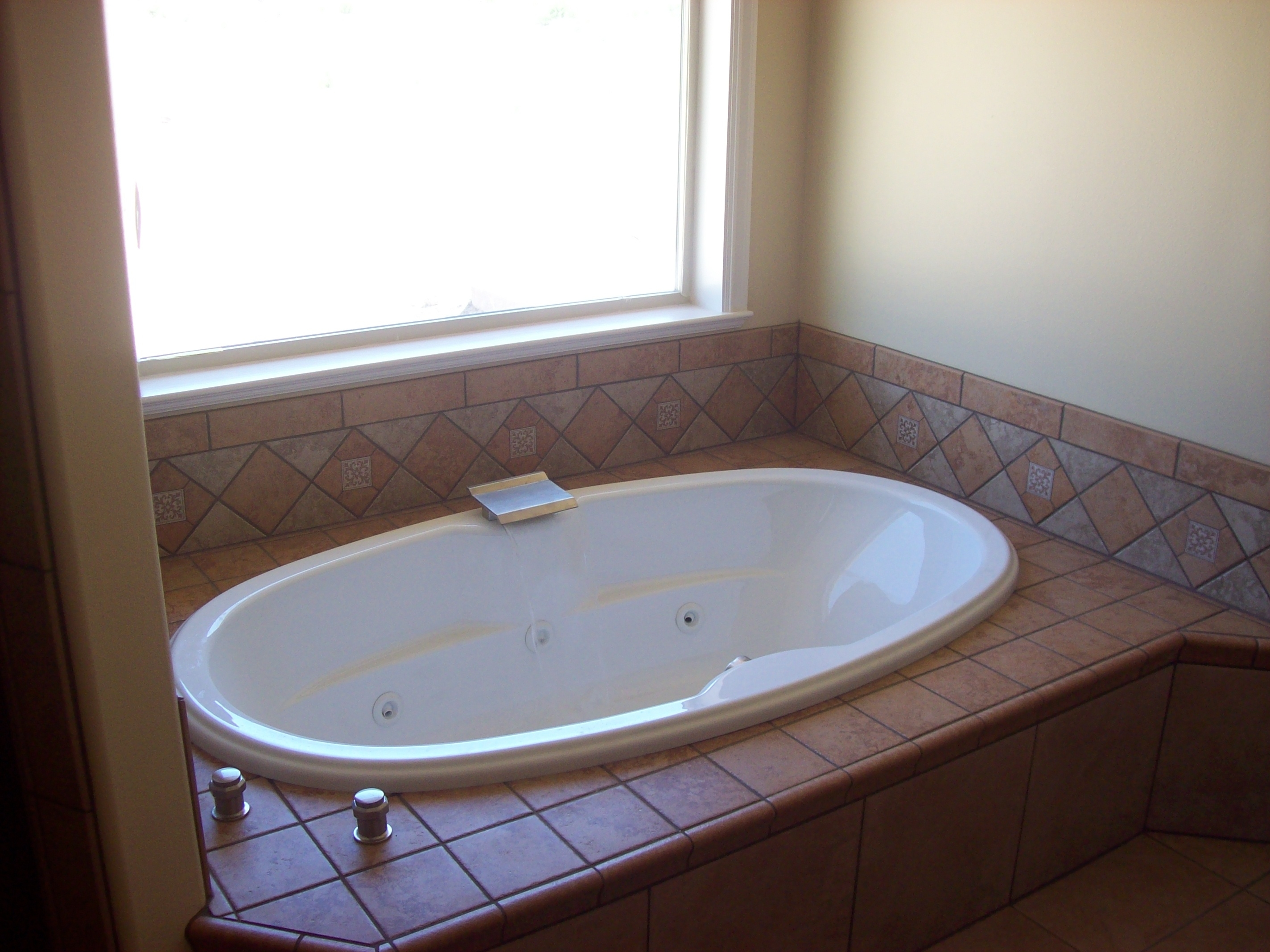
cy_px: 476
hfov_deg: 51.4
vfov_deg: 39.6
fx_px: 1320
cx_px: 635
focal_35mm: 36
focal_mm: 6
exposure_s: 1/64
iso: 87
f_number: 2.7
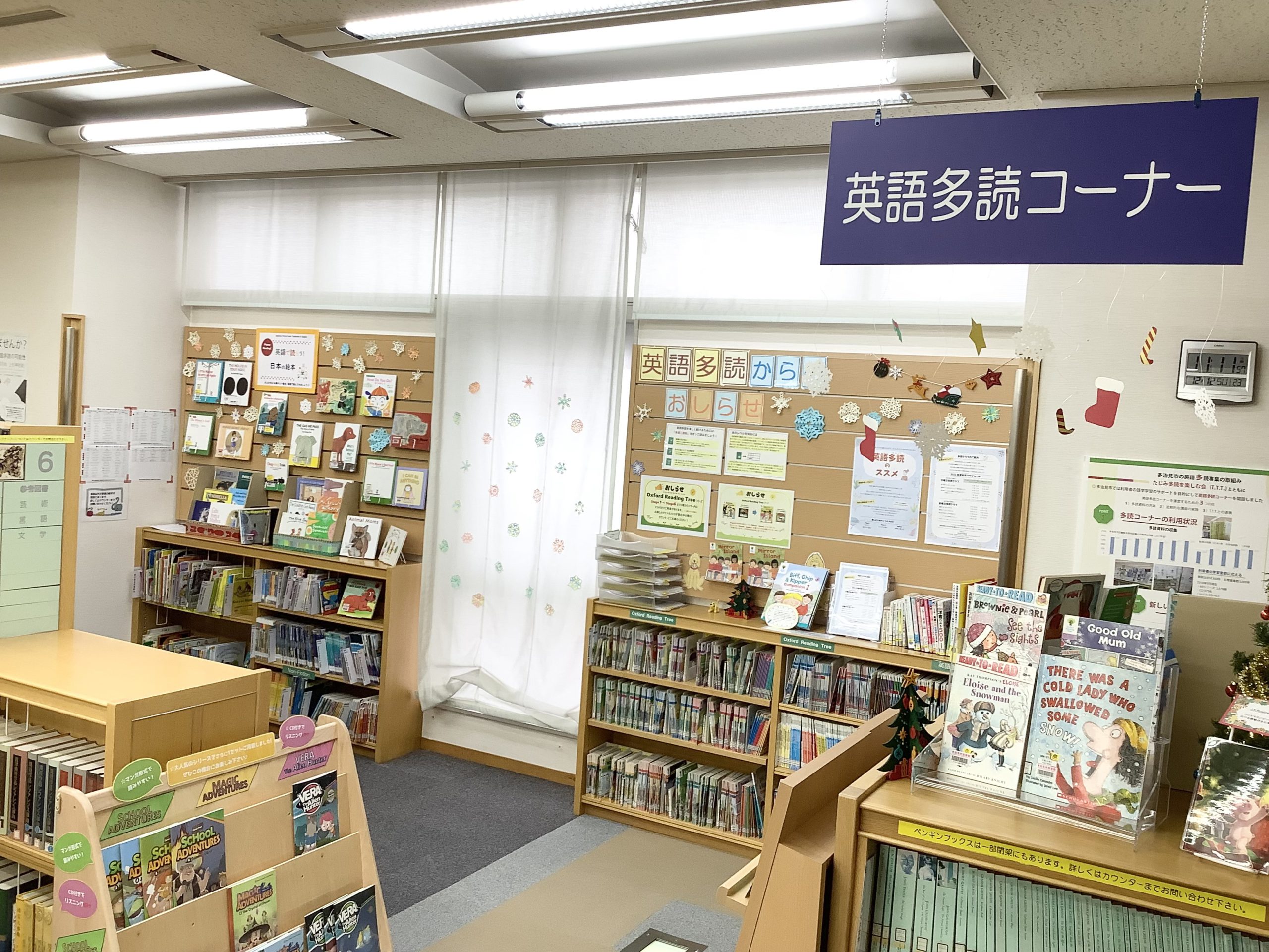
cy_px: 476
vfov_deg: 45.4
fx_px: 1136
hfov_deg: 58.4
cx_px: 634
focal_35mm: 31
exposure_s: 1/50
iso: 50
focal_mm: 3.3
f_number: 2.4
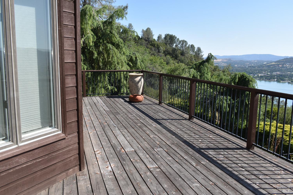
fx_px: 256
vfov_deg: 41.7
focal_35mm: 32
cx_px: 146
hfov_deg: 59.5
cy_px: 98
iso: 100
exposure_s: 1/200
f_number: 9
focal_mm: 21
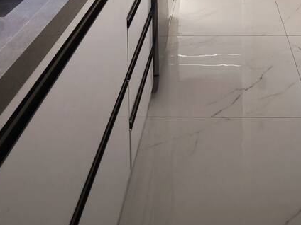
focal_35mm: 51
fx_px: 443
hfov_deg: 36.8
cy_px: -136
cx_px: 217
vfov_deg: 22.1
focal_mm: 1.91
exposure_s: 1/60
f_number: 2.2
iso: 160
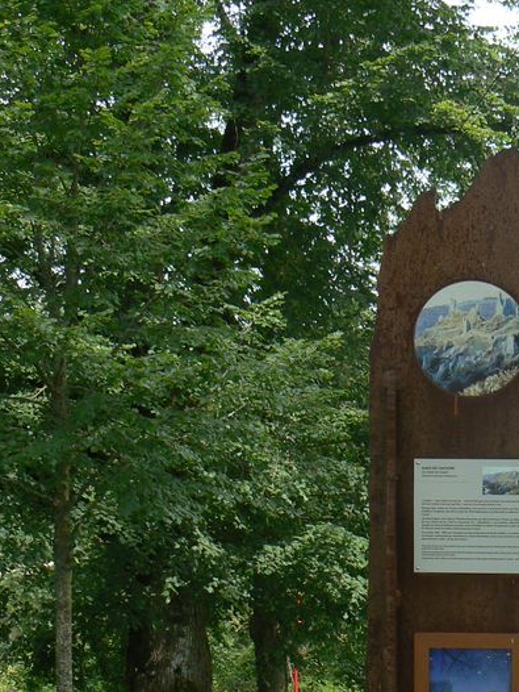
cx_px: 486
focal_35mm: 72
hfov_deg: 20.0
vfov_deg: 26.9
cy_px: 451
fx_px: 1438
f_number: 5.6
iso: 80
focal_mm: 6.2
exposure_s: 1/160
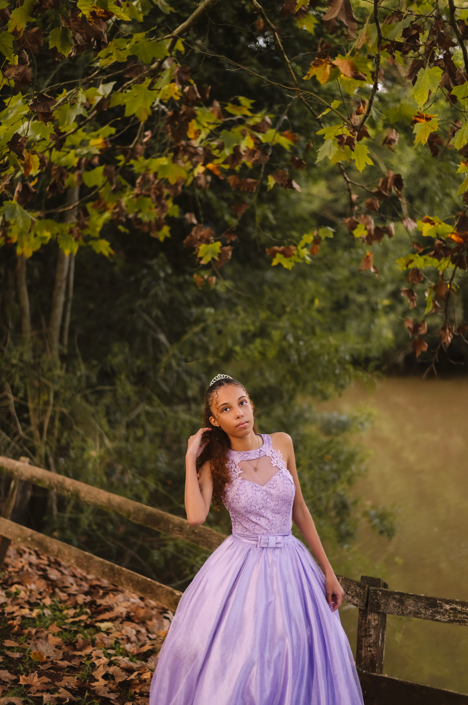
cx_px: 233
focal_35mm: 51
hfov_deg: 26.4
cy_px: 347
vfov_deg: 38.9
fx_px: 996
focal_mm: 50
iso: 1250
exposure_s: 1/1250
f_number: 1.8
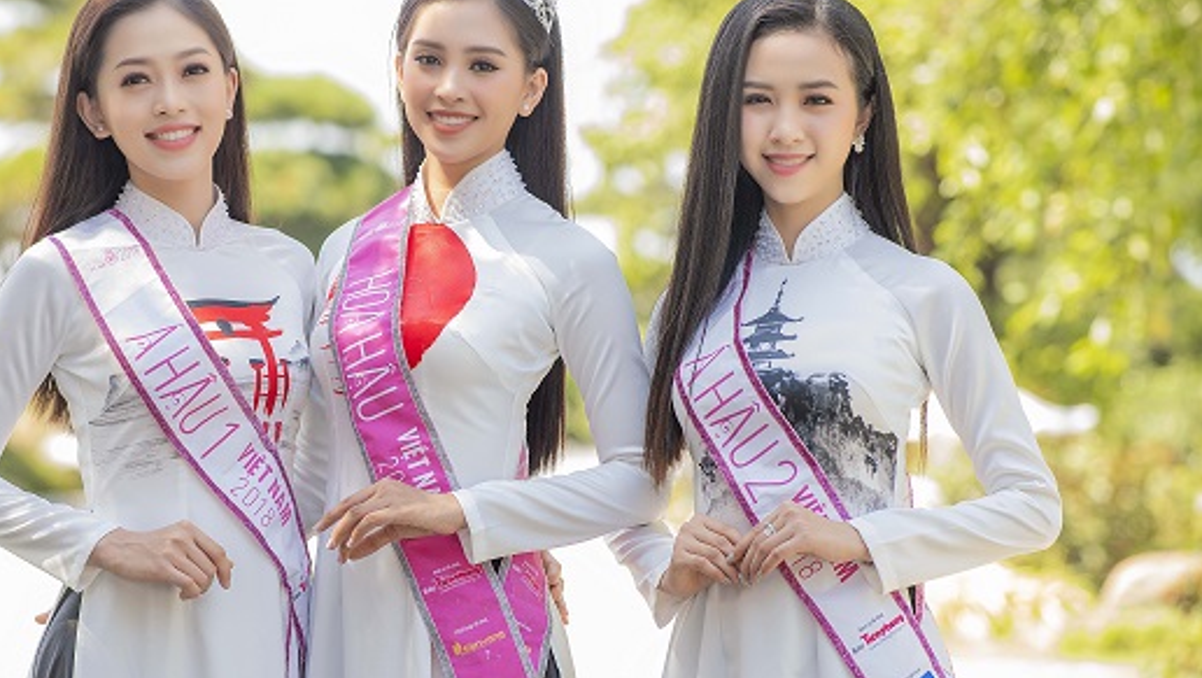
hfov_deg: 14.4
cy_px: 296
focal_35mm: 149
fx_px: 4752
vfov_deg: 8.2
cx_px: 459
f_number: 2.8
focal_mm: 105
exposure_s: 1/400
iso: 320
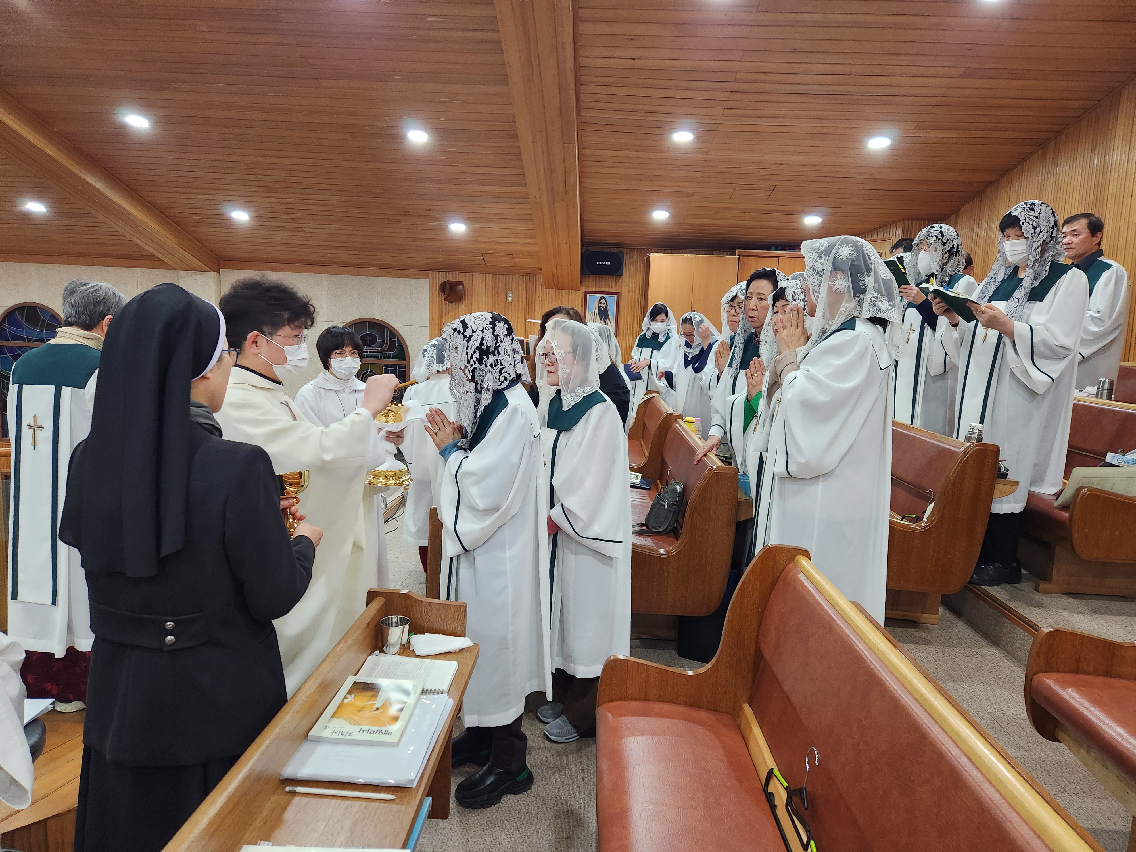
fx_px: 755
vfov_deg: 58.9
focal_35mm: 23
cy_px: 426
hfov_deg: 73.9
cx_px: 568
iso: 400
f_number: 1.8
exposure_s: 1/120
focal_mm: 5.4
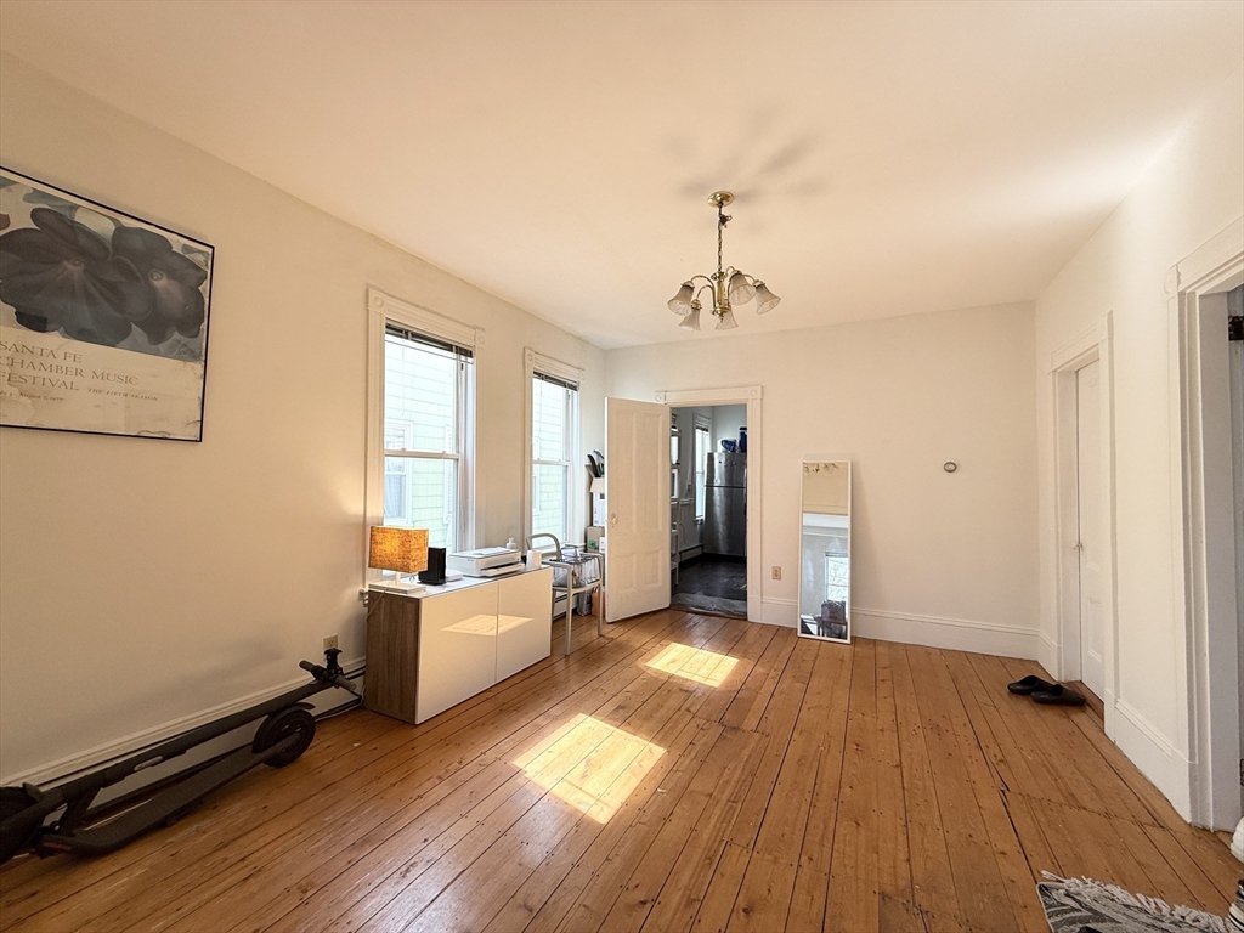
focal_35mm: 14
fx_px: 503
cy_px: 466
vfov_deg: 85.7
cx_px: 622
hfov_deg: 102.1
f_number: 2.2
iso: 64
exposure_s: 1/164
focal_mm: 2.22
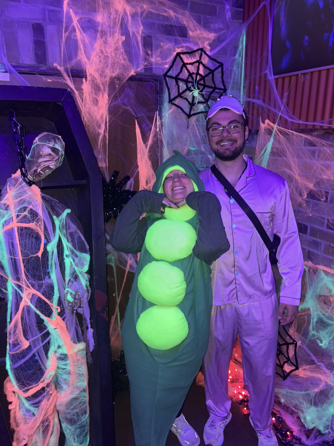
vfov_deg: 67.3
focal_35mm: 26
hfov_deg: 53.1
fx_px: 334
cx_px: 167
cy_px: 223
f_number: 1.6
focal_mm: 5.96
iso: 100
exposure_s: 1/13
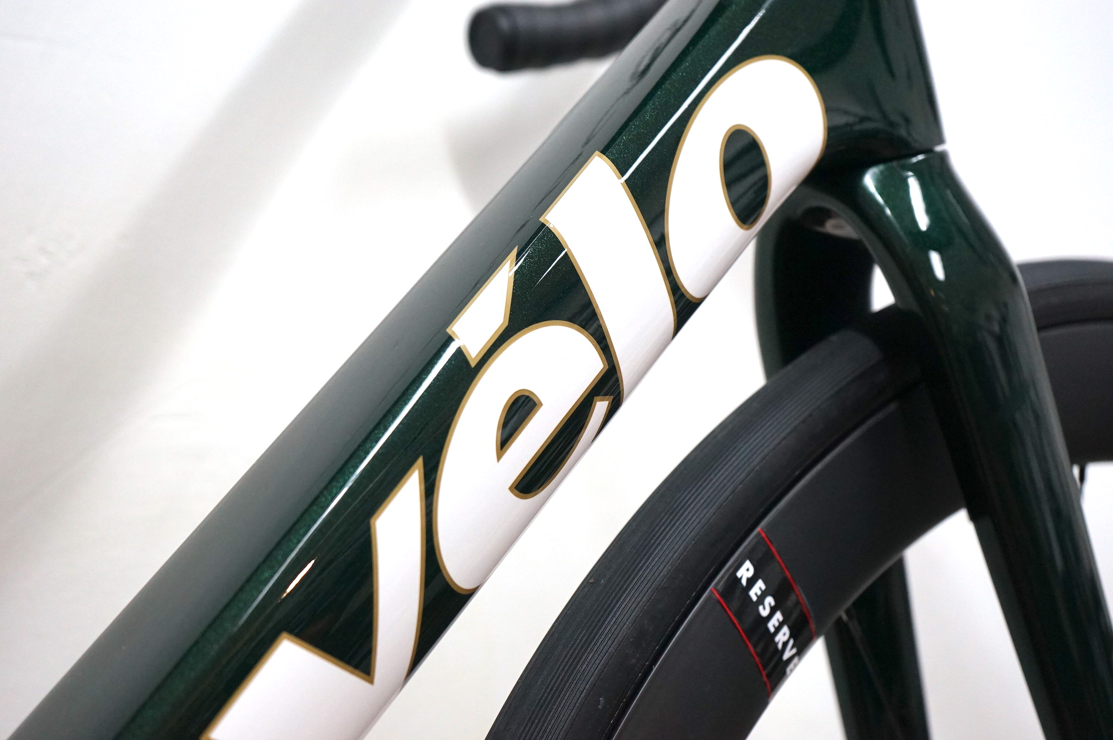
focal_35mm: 50
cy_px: 370
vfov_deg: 26.9
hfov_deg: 39.6
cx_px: 556
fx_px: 1544
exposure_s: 1/60
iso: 1600
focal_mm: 50
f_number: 5.6
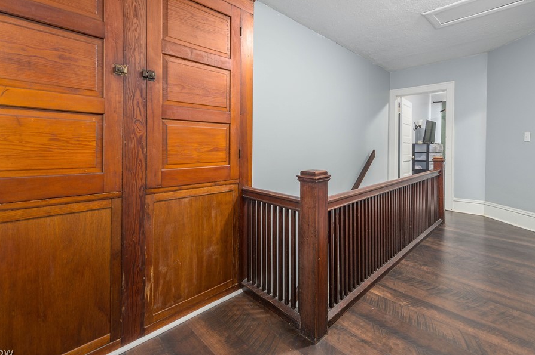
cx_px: 278
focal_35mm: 17
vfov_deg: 69.8
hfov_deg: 93.3
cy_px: 146
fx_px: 252
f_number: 9
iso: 200
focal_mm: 14
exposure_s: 1/60
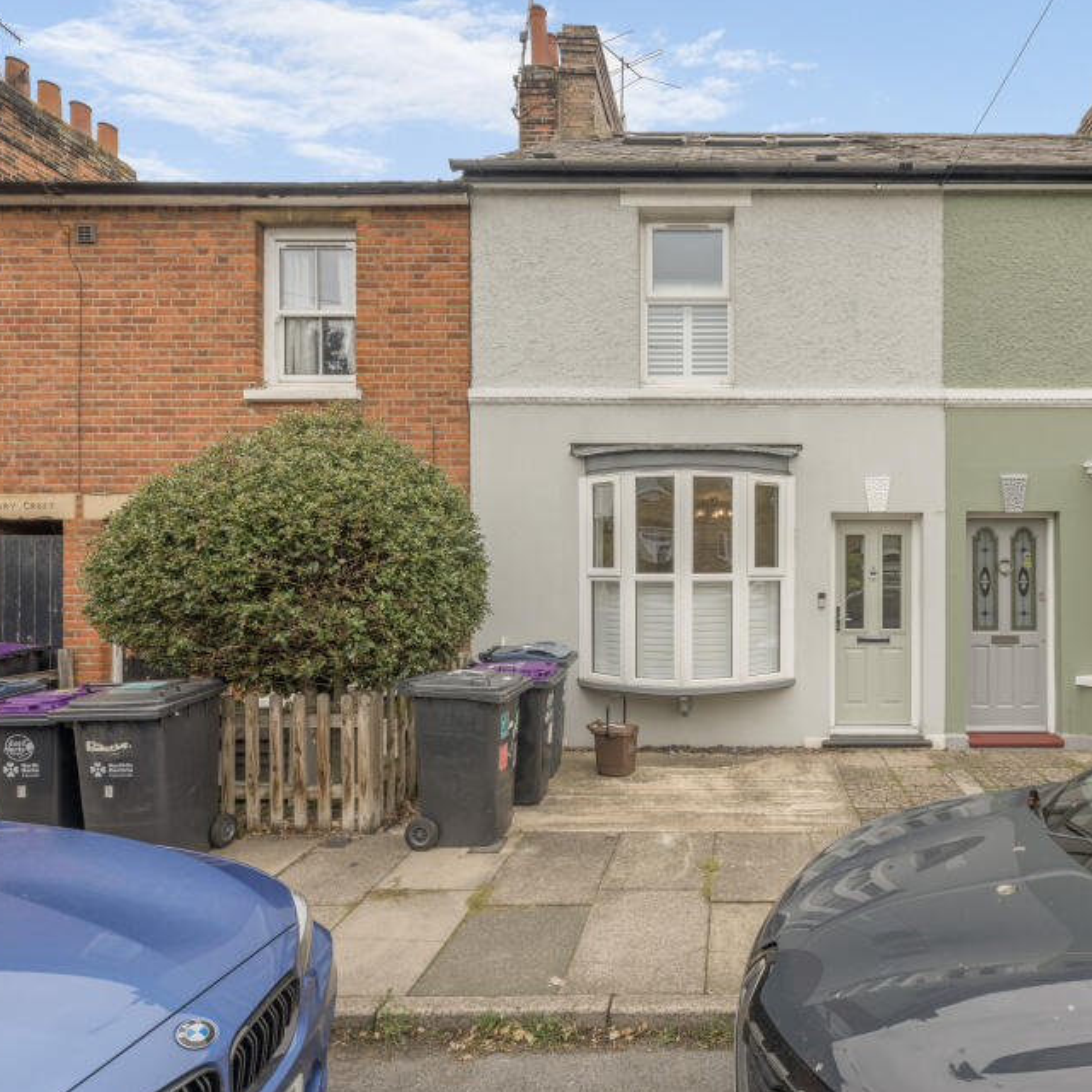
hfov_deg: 74.9
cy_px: 549
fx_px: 678
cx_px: 739
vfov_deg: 77.7
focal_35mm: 19
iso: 64
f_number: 11
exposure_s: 1/20
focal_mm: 14
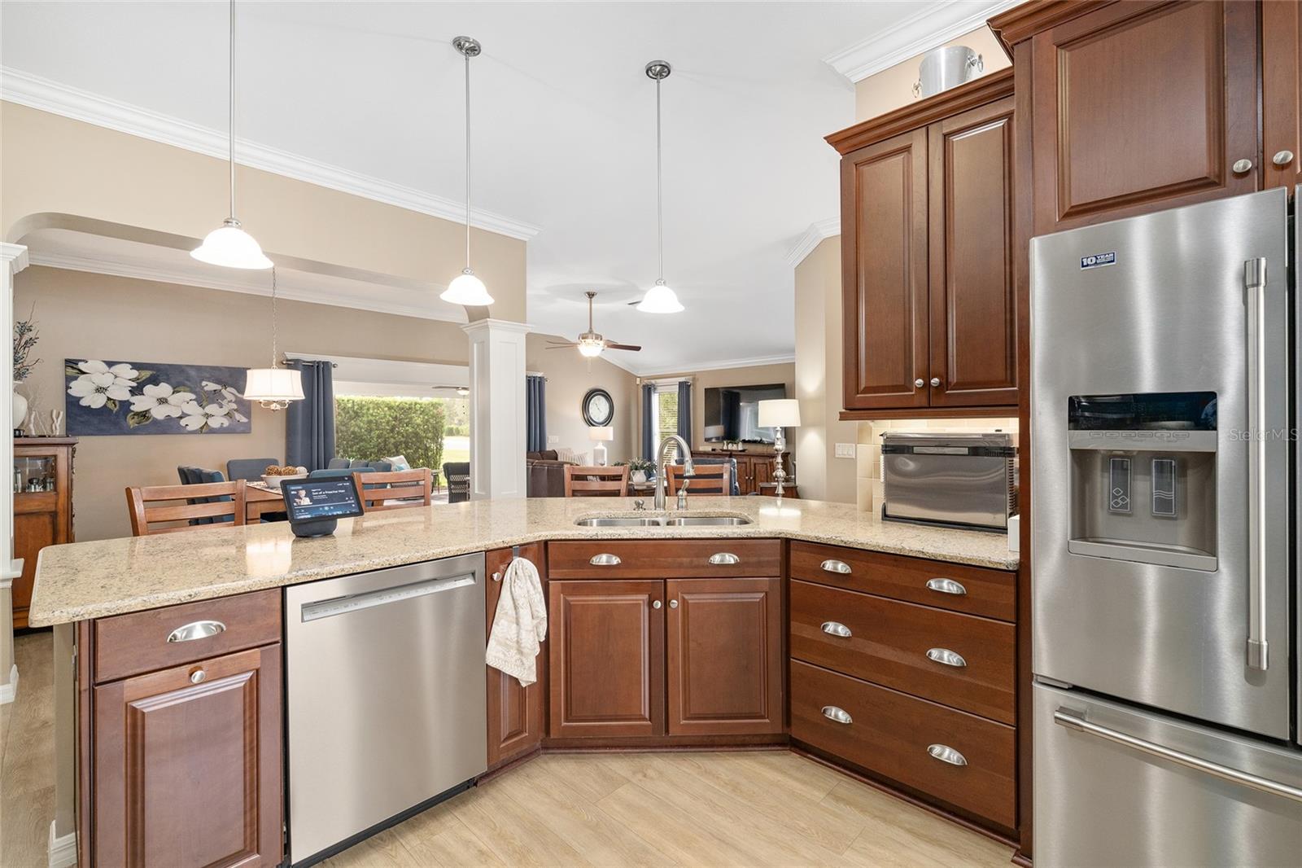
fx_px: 579
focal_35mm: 16
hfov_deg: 96.7
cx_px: 651
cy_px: 434
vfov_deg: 73.7
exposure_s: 1/13
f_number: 7.1
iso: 500
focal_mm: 16
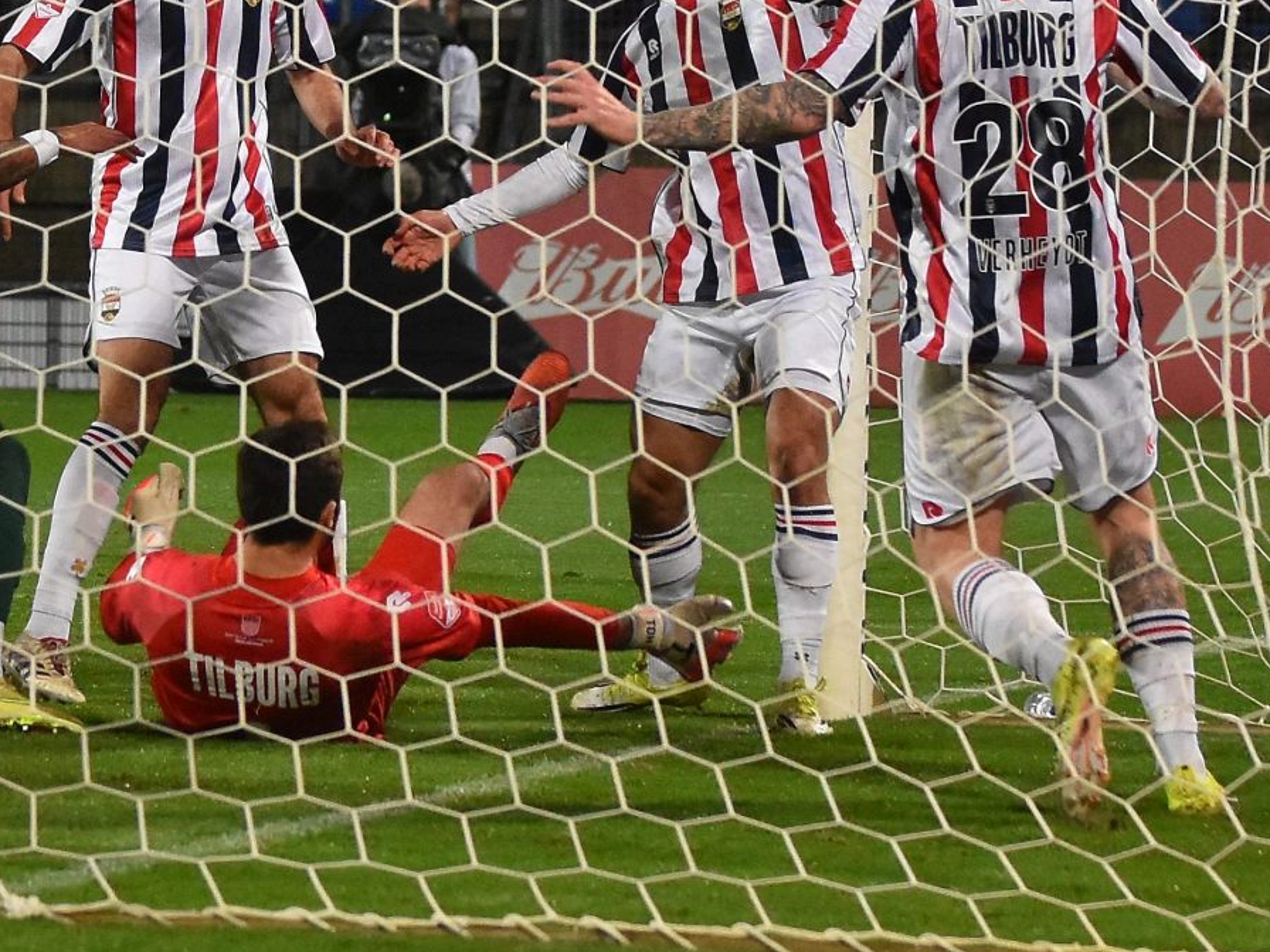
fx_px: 8842
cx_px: 10
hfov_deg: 8.2
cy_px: 60
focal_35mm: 241
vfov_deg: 6.2
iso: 2000
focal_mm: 78
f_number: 2.8
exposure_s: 1/640
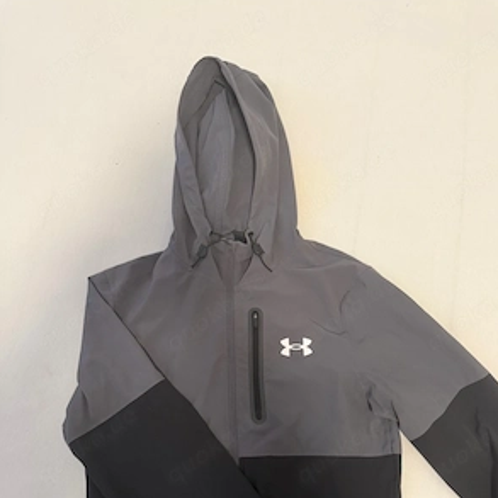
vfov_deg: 54.5
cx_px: 253
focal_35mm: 29
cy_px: 331
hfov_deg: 55.6
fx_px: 472
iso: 500
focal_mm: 6.76
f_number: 1.78
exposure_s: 1/50
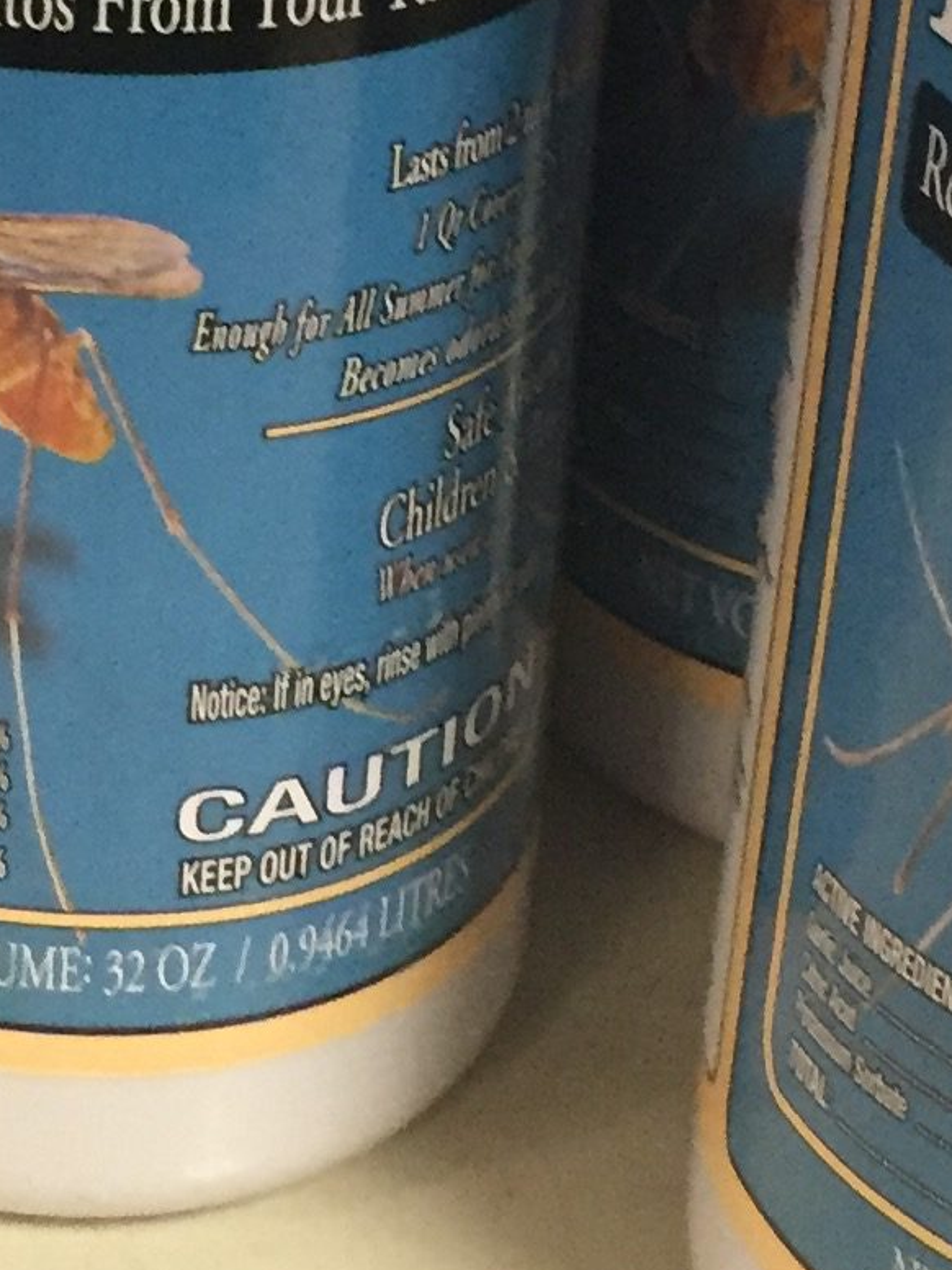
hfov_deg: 11.9
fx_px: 4474
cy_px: 221
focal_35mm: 122
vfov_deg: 16.0
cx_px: -131
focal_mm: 4.15
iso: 250
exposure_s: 1/24
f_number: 2.2
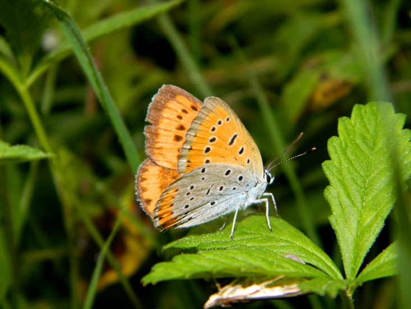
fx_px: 1223
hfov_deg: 19.1
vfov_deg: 14.4
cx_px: 206
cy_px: 154
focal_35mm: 103
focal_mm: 18.6
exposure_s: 1/30
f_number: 12.6
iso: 80
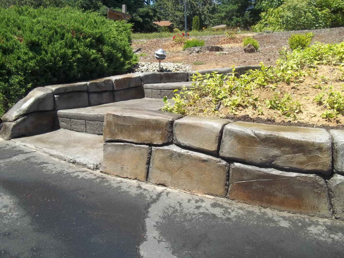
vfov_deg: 44.2
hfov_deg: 56.8
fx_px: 318
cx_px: 172
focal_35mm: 32
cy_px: 129
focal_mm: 5.7
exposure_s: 1/80
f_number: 8.8
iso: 64
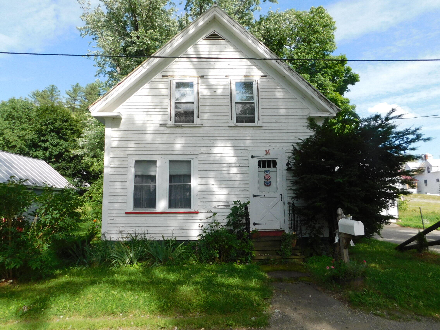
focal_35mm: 23
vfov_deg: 58.9
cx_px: 220
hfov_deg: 73.9
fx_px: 292
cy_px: 165
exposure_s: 1/1000
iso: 125
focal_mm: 4
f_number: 3
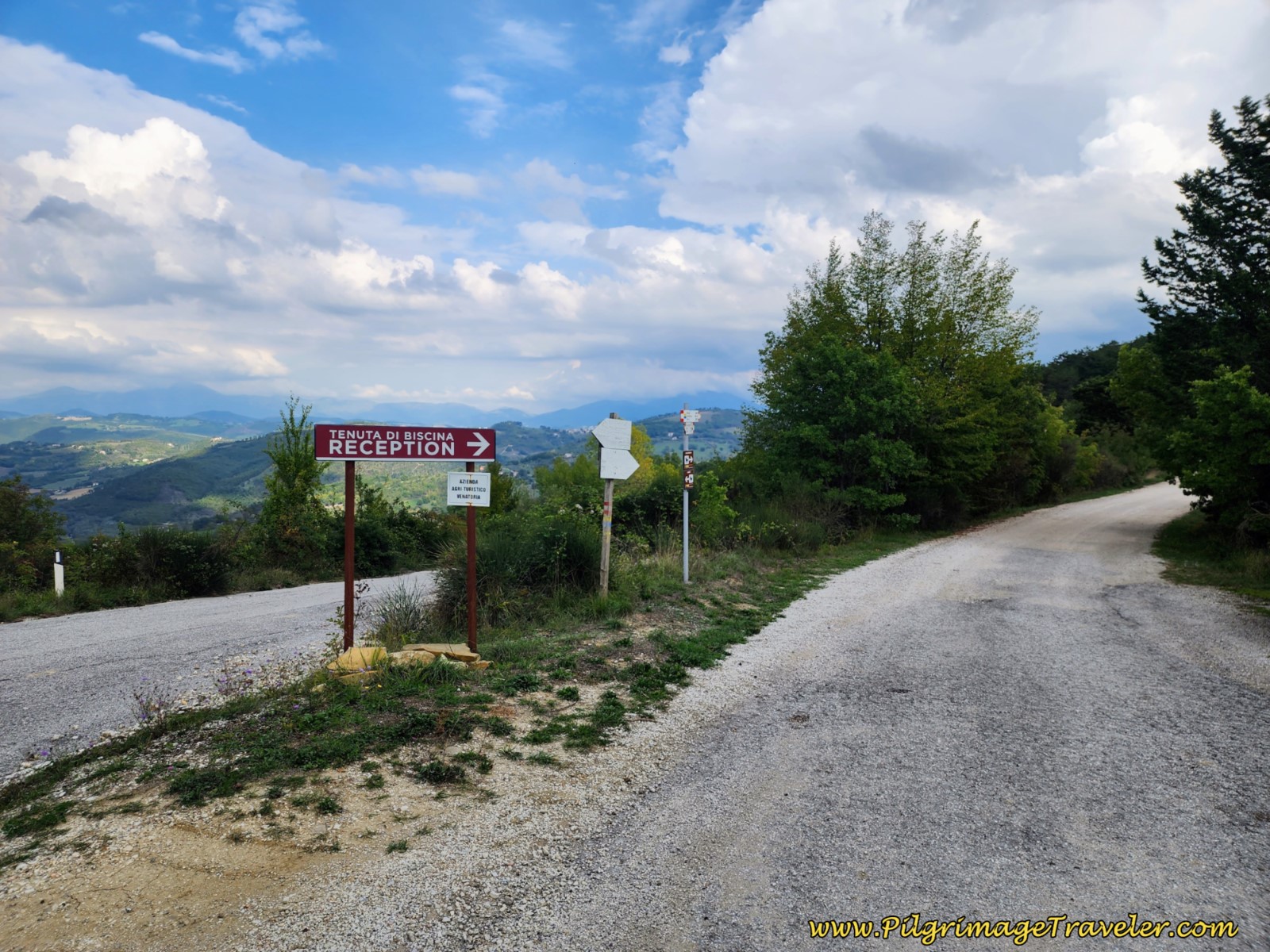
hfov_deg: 73.9
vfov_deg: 58.9
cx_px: 635
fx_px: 844
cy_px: 476
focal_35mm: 23
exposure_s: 1/773
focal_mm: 6.4
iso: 12
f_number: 1.8
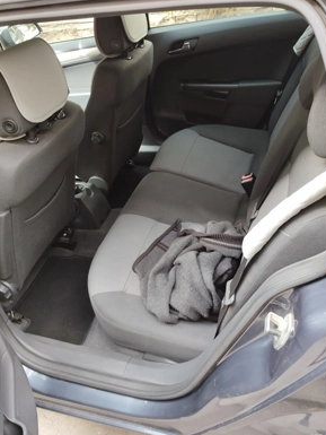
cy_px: 217
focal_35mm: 30
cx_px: 168
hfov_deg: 46.8
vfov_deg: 59.9
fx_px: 376
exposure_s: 1/50
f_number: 1.8
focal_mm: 4.25
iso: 68
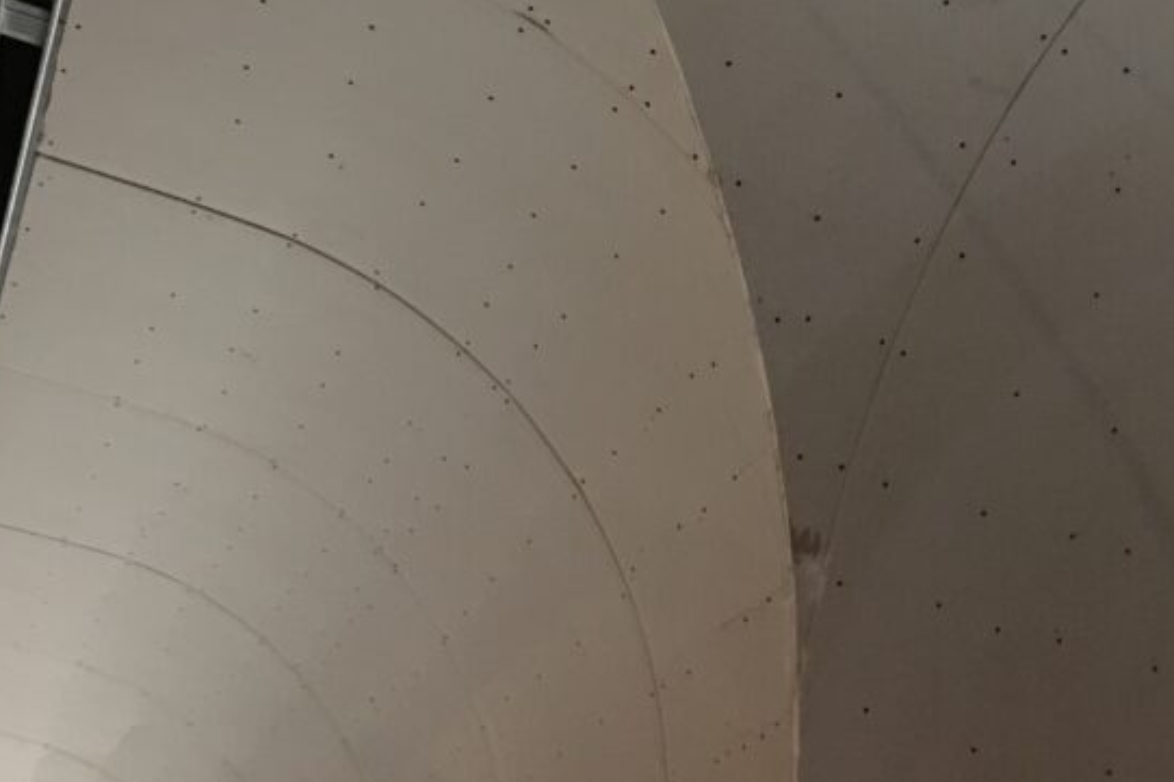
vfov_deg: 23.7
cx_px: 741
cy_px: 258
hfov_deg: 34.9
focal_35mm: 57
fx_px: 1858
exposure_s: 1/4
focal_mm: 4.15
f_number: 2.2
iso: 160
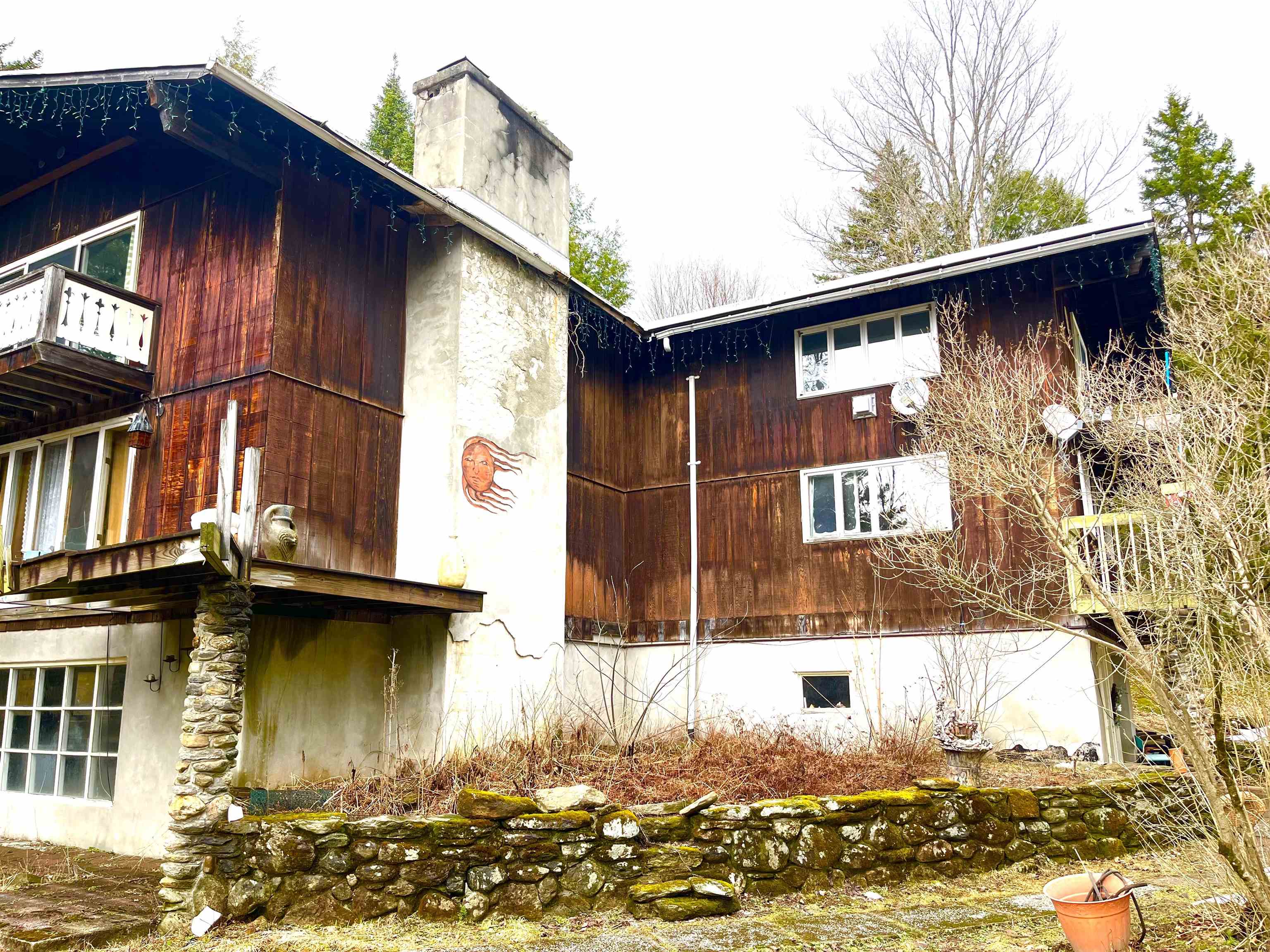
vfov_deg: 53.1
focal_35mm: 26
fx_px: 954
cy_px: 476
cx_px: 635
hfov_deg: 67.3
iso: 40
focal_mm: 5.1
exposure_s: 1/273
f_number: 1.6
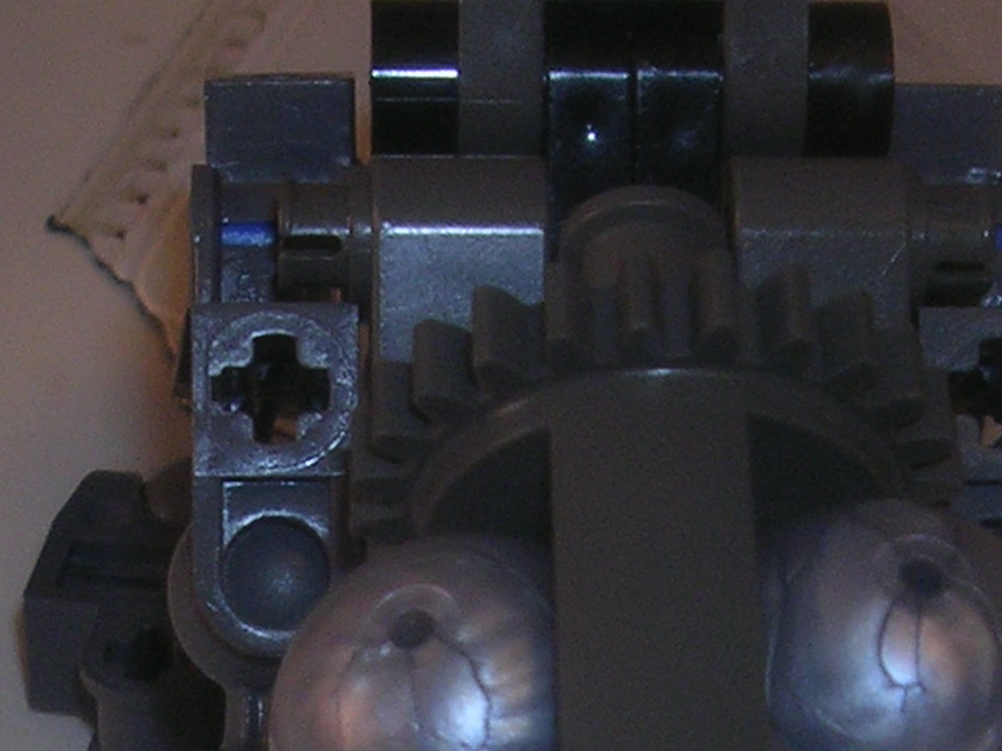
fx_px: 3965
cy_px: 827
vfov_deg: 10.7
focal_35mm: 137
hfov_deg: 14.4
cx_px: 533
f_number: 3
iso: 50
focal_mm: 6.6
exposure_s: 1/60.1
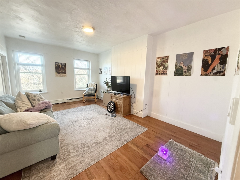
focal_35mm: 14
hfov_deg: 102.1
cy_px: 90
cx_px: 120
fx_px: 97
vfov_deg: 85.7
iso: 250
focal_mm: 2.22
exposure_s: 1/120
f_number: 2.2
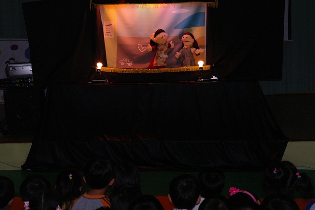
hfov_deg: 26.0
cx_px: 151
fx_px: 682
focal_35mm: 78
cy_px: 105
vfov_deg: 17.5
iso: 400
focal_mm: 48
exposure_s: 1/50
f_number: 5.6
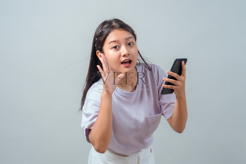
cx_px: 123
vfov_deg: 18.2
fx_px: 513
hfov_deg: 27.0
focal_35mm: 75
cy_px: 82
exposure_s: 1/125
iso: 80
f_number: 4.5
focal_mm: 50
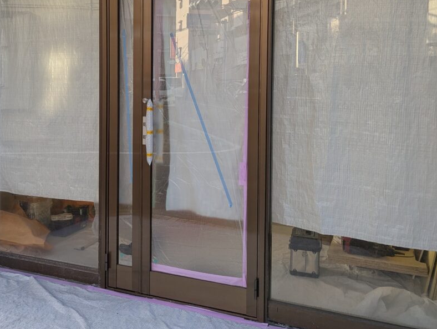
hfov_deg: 47.5
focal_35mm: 39
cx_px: 174
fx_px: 493
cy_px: 102
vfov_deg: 36.4
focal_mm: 6.81
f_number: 1.85
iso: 41
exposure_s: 1/522
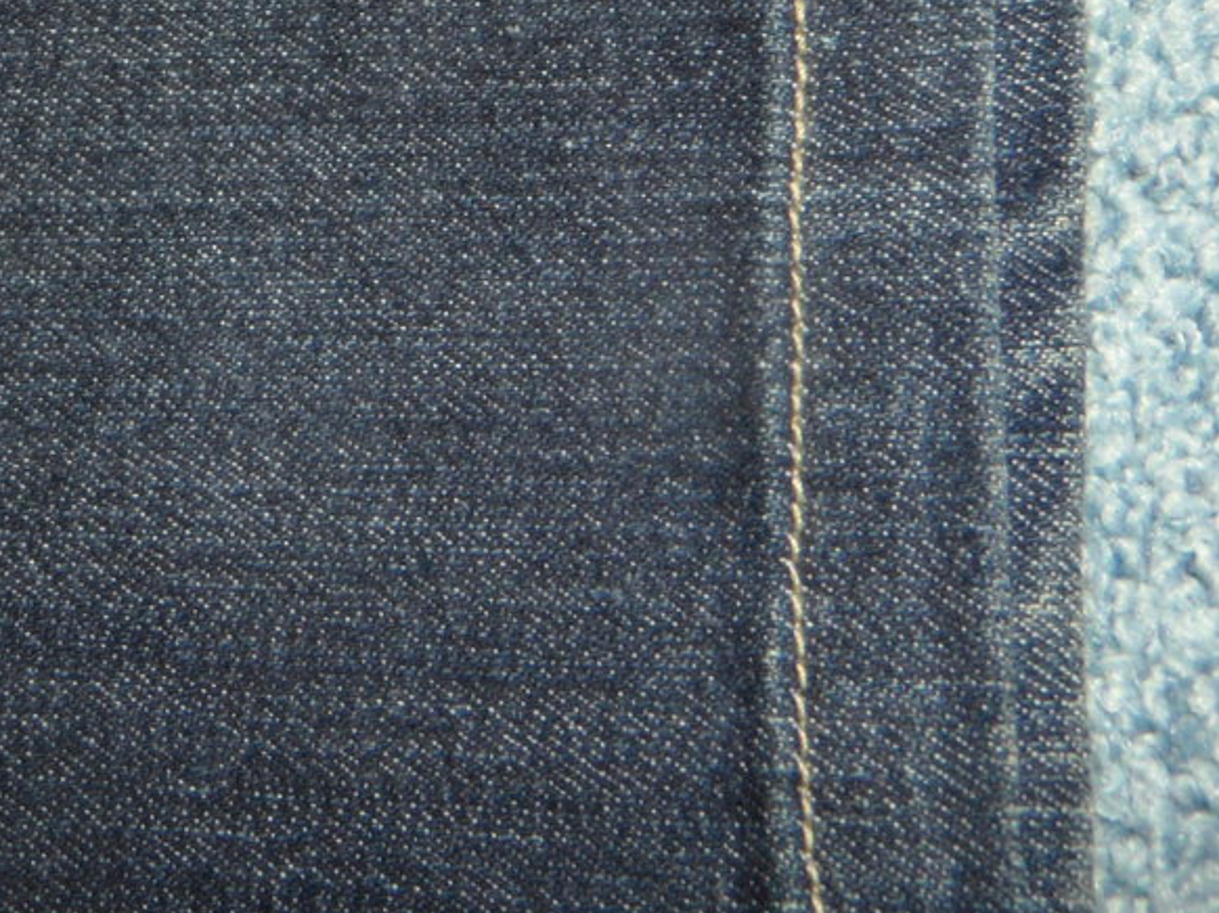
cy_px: -15
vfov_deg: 25.2
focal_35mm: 55
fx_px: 1936
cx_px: -64
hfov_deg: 31.6
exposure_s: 1/10
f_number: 8.2
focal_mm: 4.1
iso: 100
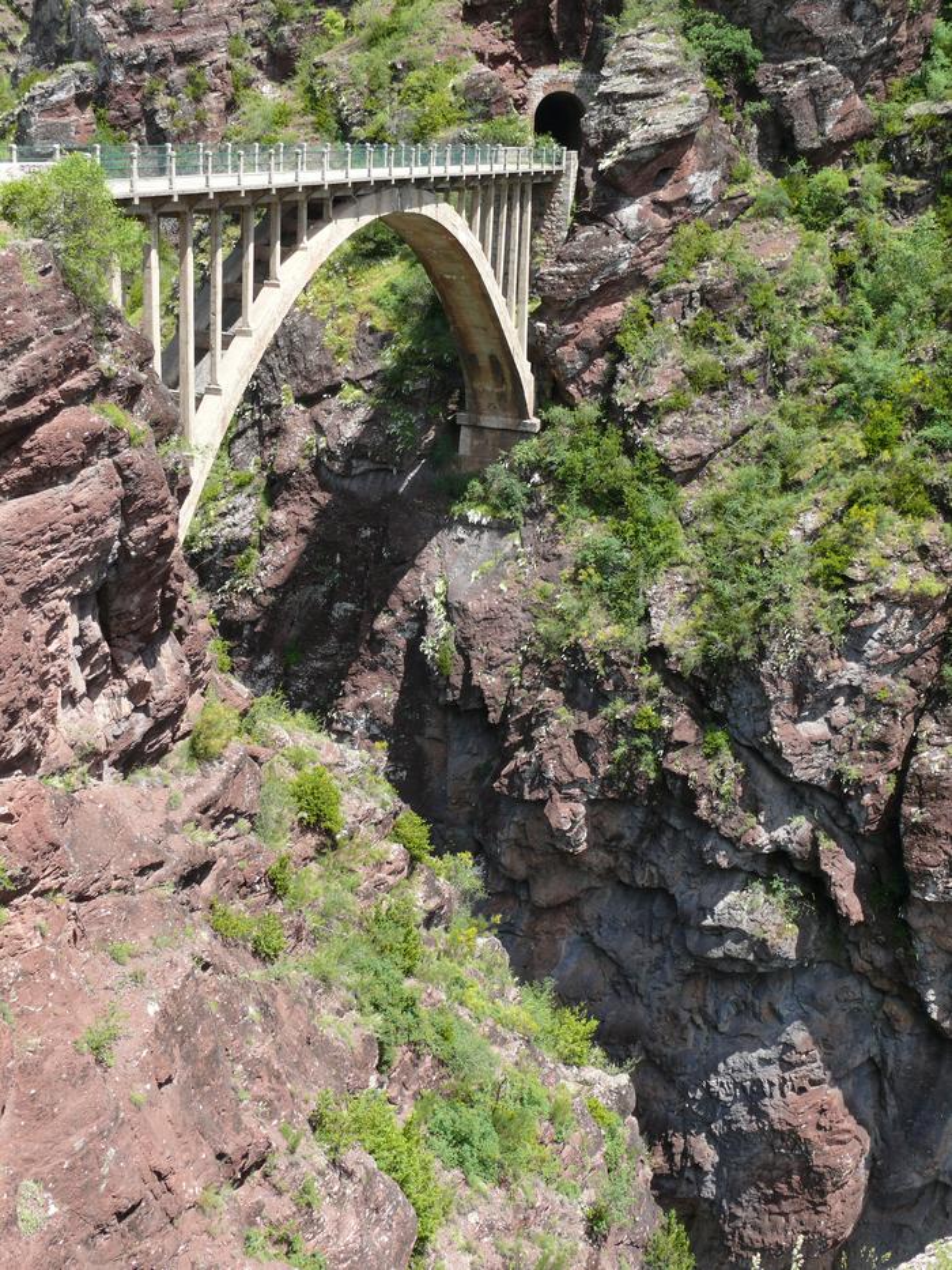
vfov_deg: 41.2
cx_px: 476
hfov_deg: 31.5
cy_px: 635
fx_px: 1686
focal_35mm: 46
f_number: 5
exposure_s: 1/250
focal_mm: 9.7
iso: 100
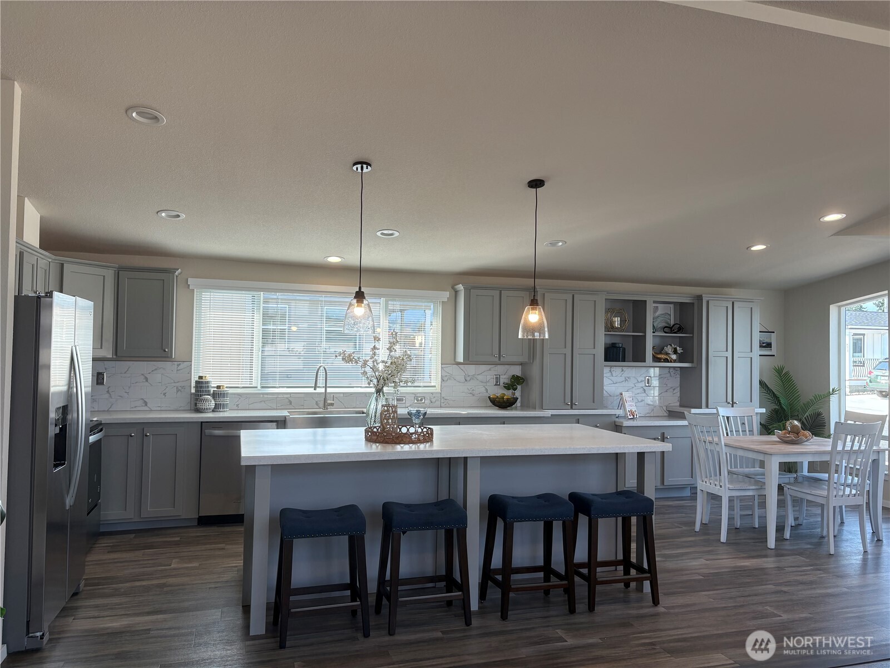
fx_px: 668
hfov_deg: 67.3
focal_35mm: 26
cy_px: 334
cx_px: 445
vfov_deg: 53.1
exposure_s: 1/209
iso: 50
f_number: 1.6
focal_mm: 5.96
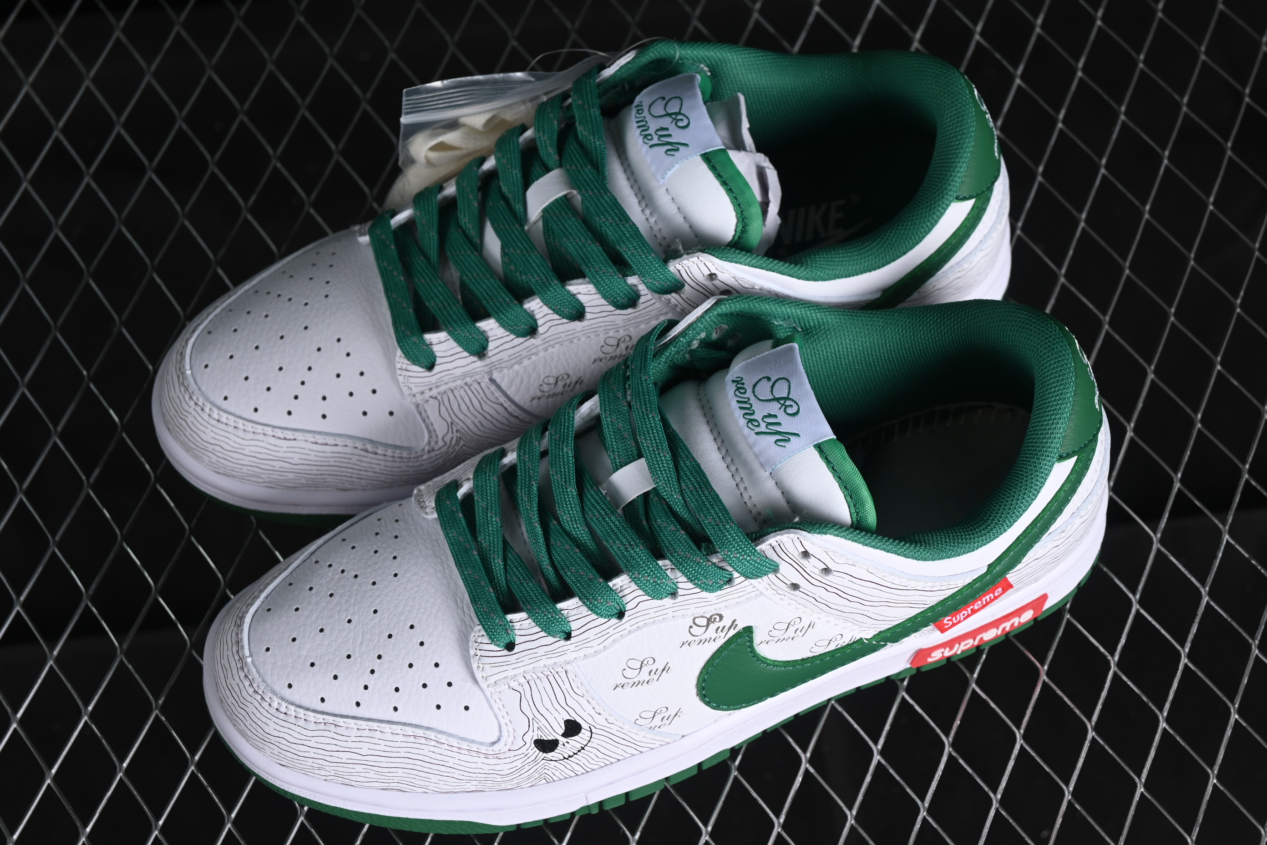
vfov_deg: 18.2
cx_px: 634
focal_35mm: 75
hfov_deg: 27.0
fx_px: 2639
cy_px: 422
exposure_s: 1/80
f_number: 7.1
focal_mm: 50
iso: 160
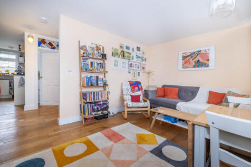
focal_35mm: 15
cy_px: 84
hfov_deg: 100.4
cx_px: 126
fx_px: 105
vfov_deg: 77.3
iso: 400
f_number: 5.6
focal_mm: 10
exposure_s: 1/10
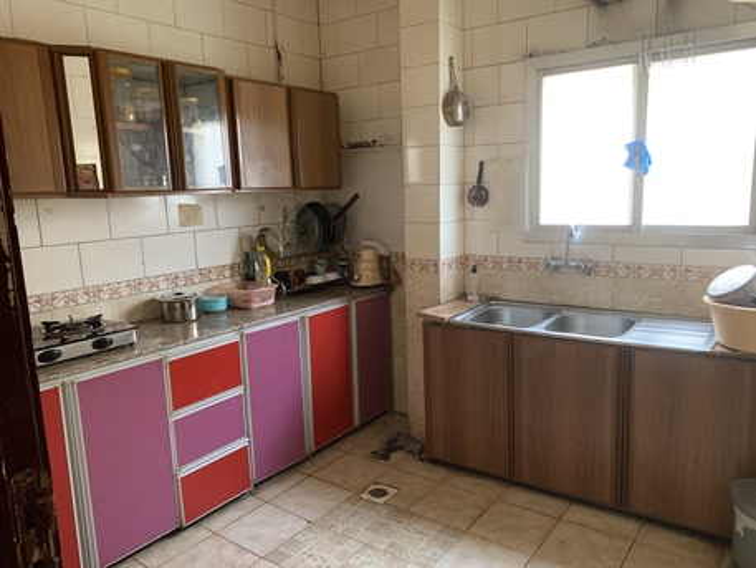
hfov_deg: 67.3
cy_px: 284
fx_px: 568
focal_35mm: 26
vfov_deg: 53.1
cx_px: 378
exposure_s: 1/60
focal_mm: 4.25
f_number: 1.8
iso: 320
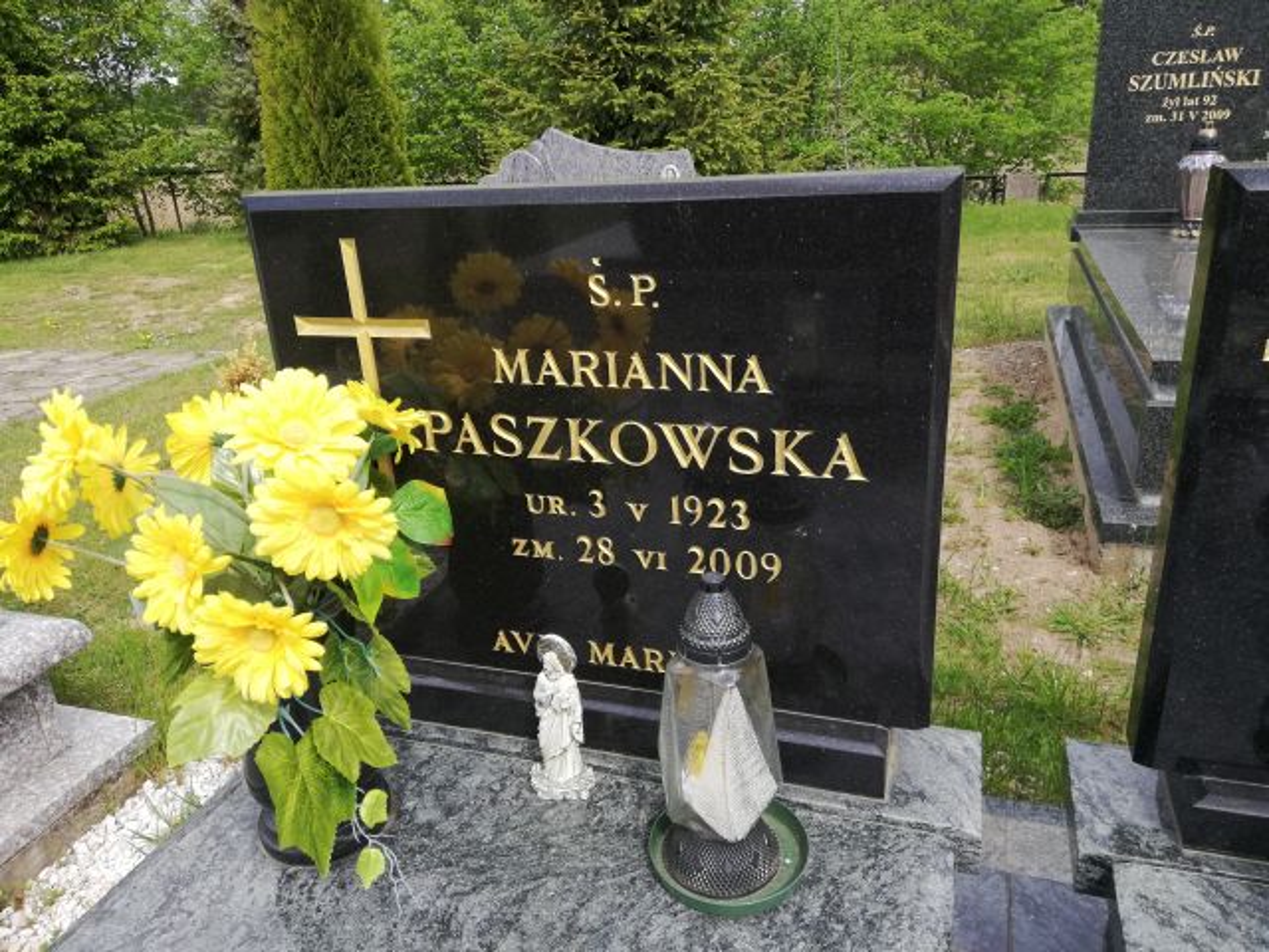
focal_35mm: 27
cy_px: 476
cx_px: 634
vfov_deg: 51.4
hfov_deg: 65.3
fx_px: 990
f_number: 2.2
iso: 50
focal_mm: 3.81
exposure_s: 1/484
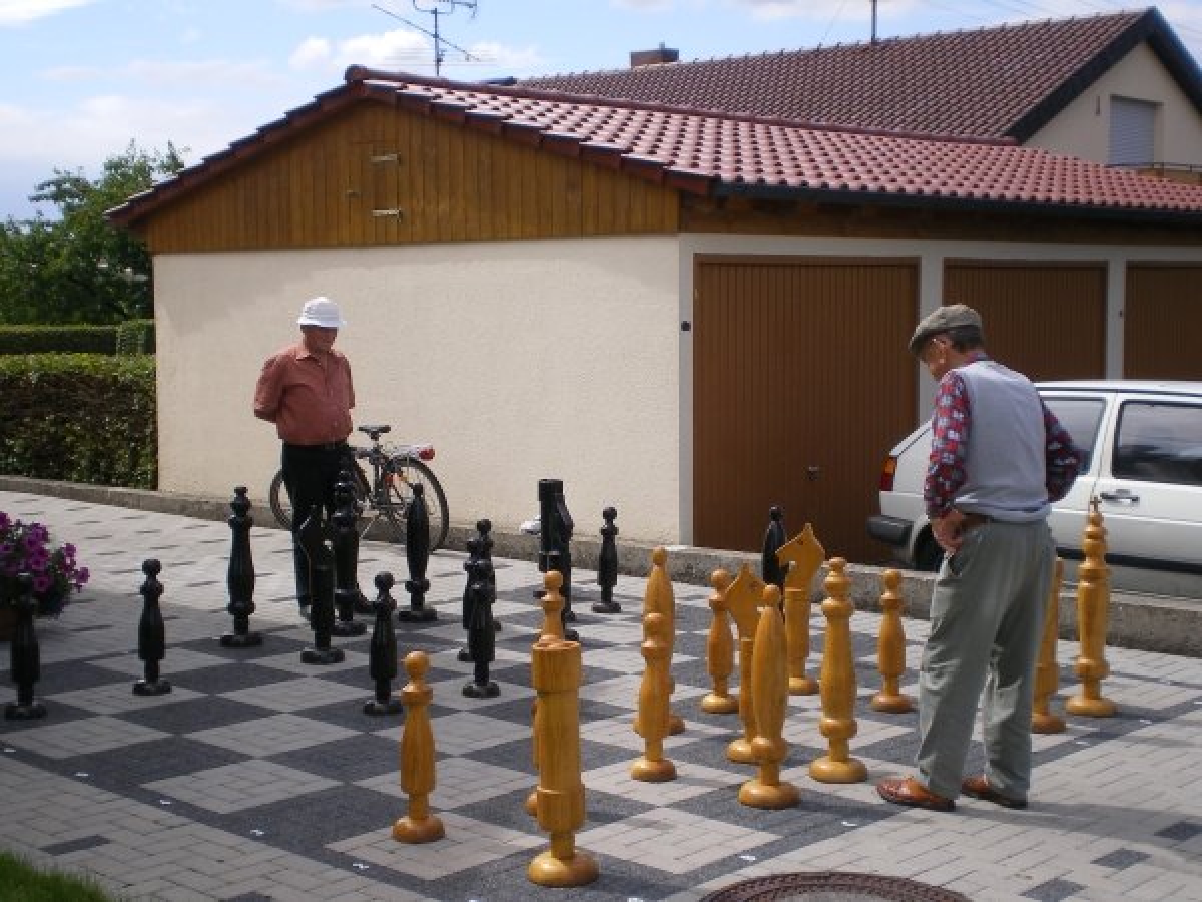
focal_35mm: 50
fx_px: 1736
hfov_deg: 38.2
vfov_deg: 29.1
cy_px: 451
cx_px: 601
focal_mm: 8.4
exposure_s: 1/250
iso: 64
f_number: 5.2
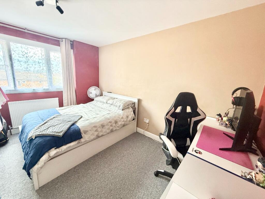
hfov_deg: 102.1
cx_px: 132
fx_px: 107
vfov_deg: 85.7
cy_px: 100
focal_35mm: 14
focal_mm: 2.22
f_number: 2.2
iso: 320
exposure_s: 1/63
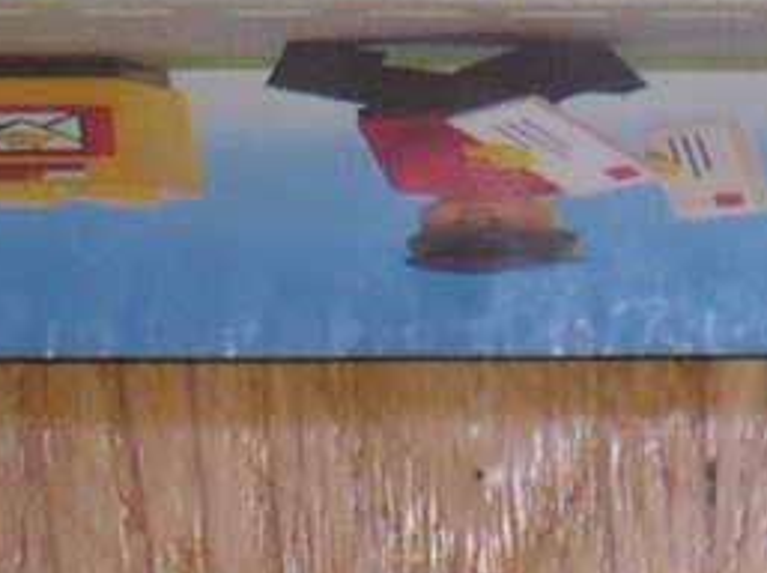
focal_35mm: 605
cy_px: -540
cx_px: 1528
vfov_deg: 2.4
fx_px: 13386
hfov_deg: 3.3
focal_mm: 20.5
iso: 100
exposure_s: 1/60
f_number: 4.6
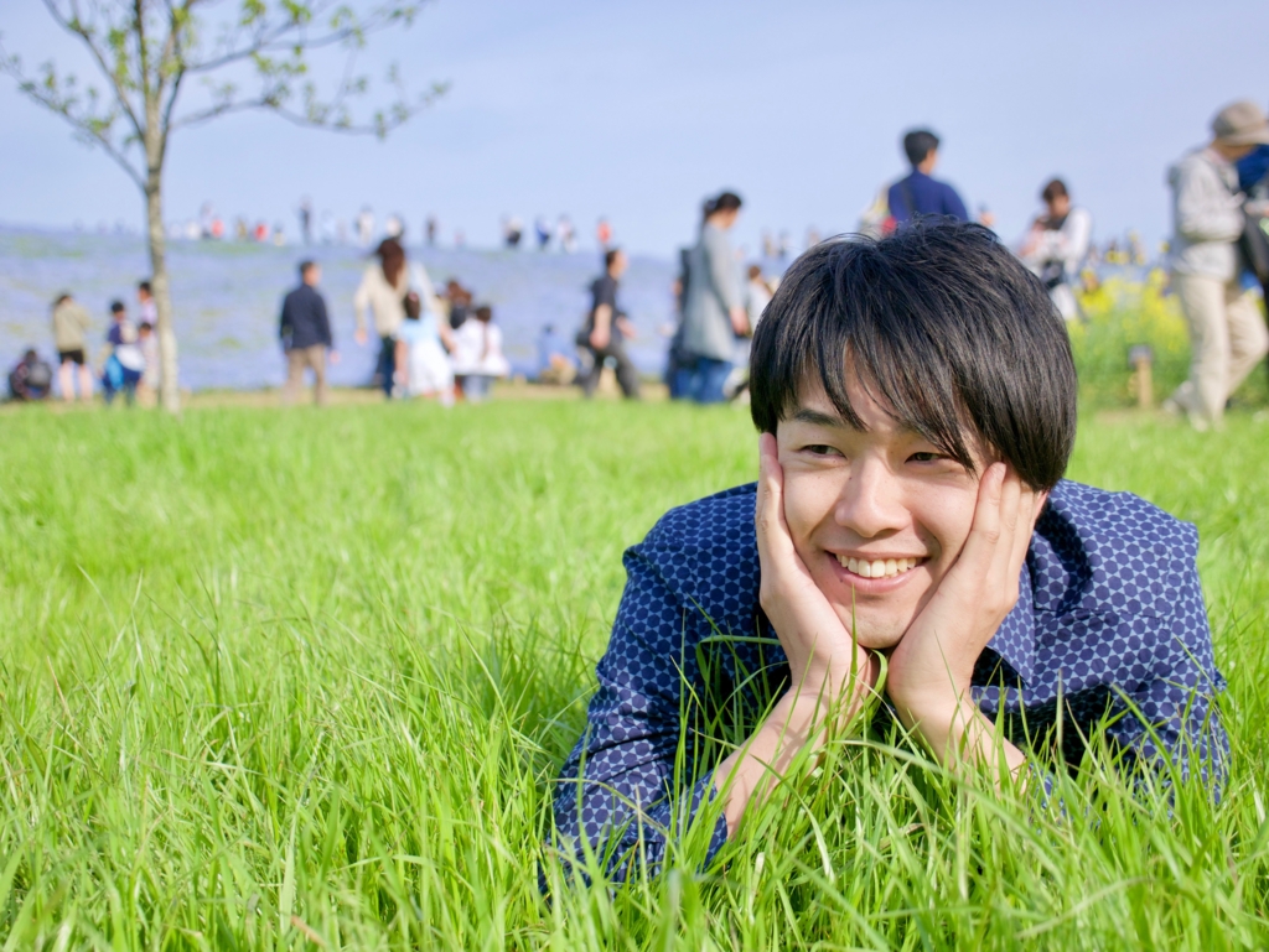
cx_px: 634
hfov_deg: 39.6
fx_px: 1760
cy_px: 476
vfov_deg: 30.3
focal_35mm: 48
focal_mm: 24
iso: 200
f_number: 2.8
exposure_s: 1/2500
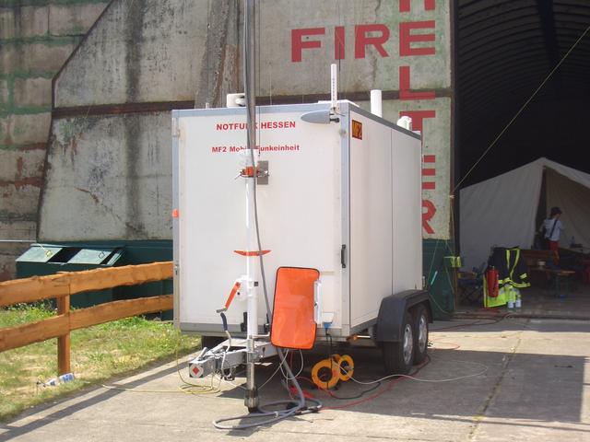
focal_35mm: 49
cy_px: 221
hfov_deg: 38.9
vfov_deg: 29.7
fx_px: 835
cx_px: 295
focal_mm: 8.2
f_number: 5
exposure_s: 1/160
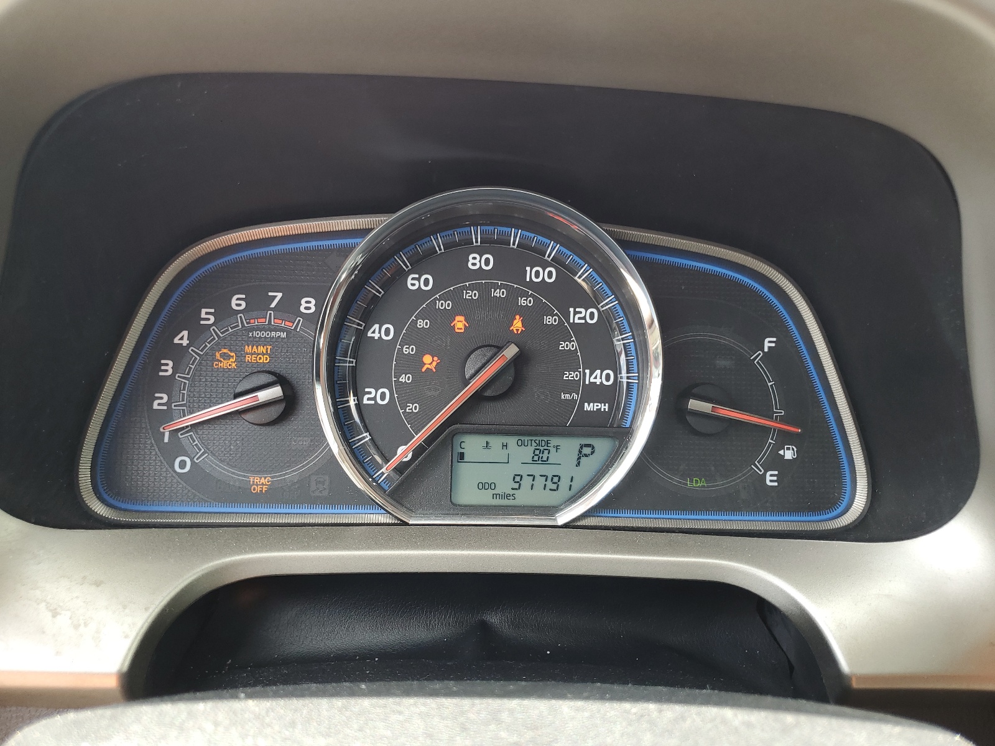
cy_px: 373
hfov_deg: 67.3
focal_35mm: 26
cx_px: 498
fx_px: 747
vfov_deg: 53.1
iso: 50
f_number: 1.5
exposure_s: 1/112
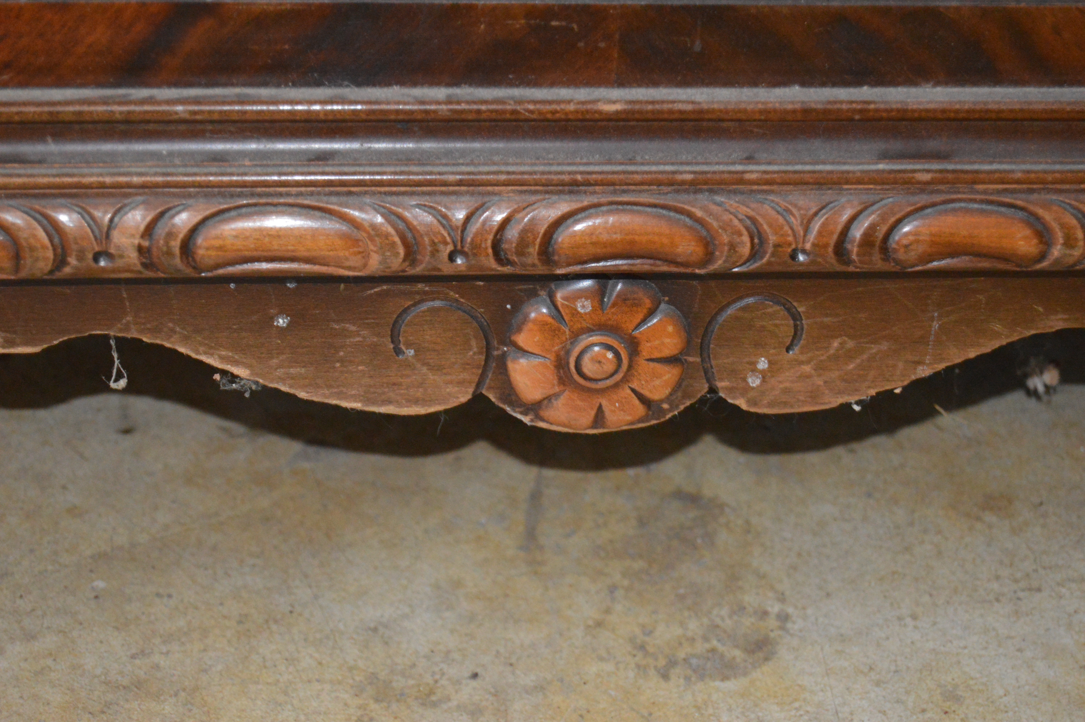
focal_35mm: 82
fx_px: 2484
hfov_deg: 24.6
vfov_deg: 16.5
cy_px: 361
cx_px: 542
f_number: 5.6
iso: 3200
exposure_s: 1/60
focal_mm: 55
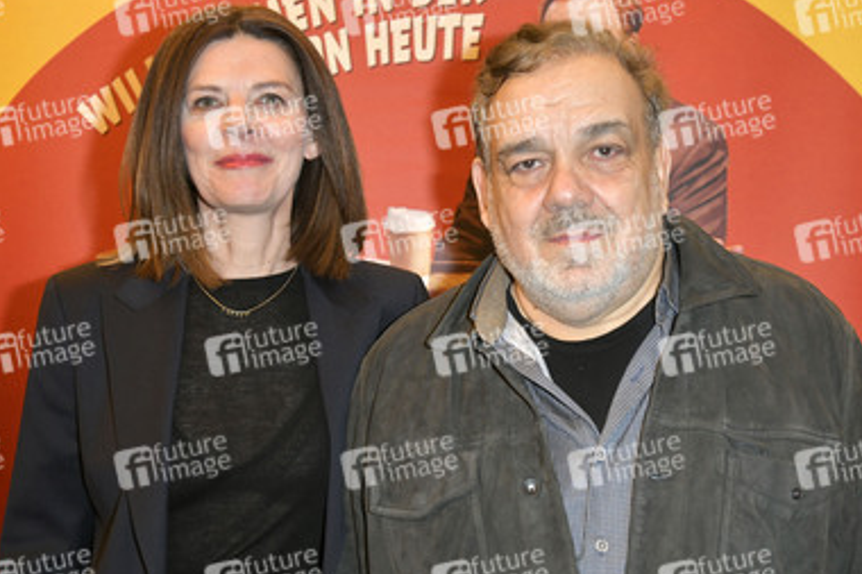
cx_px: 430
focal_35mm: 57
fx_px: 1364
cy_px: 293
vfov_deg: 23.8
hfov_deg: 35.1
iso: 2000
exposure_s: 1/125
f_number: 5
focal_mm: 48
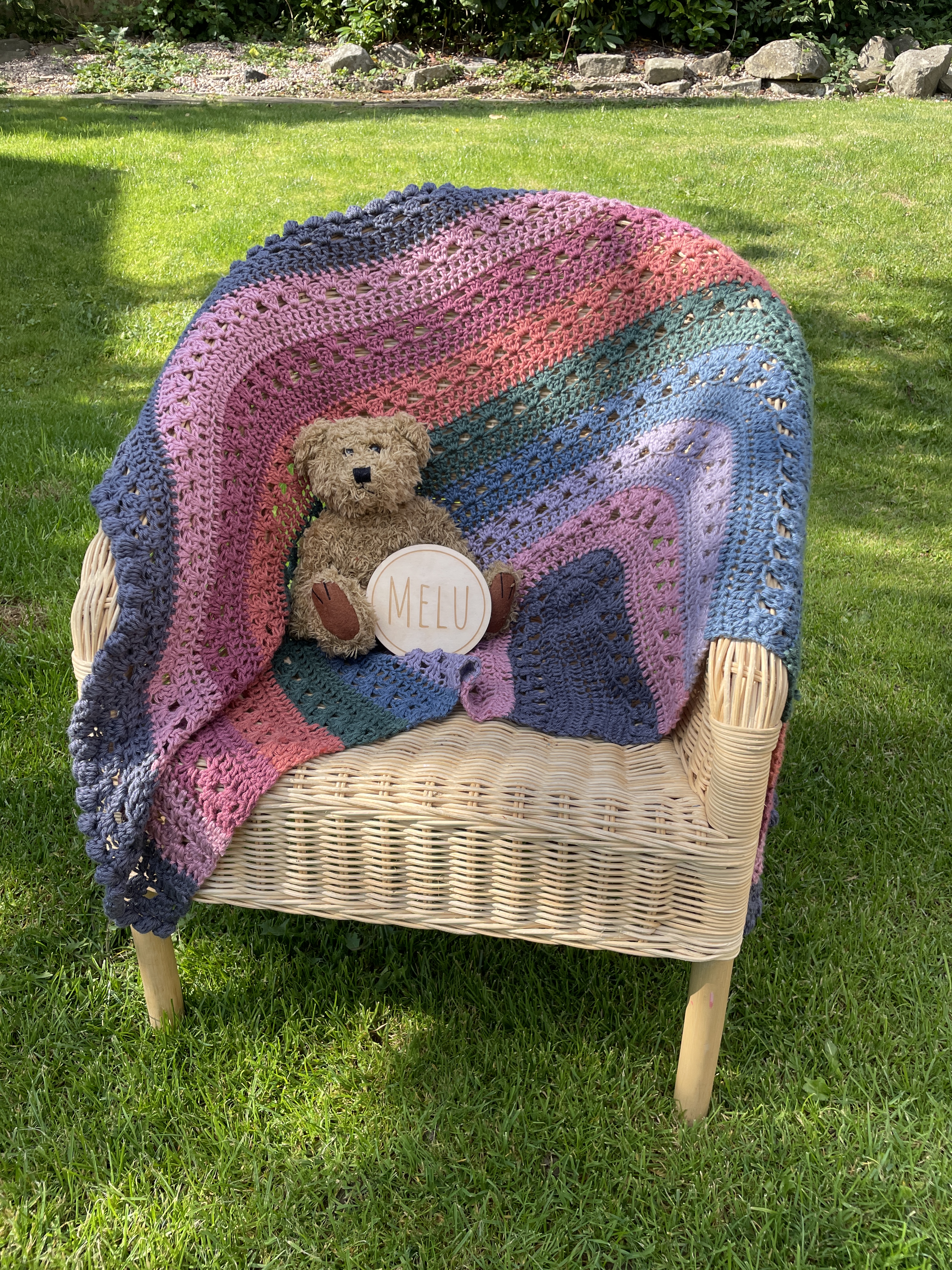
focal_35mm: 26
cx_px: 476
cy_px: 635
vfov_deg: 67.3
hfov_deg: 53.1
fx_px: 953
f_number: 1.6
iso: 32
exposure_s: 1/1072
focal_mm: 4.2
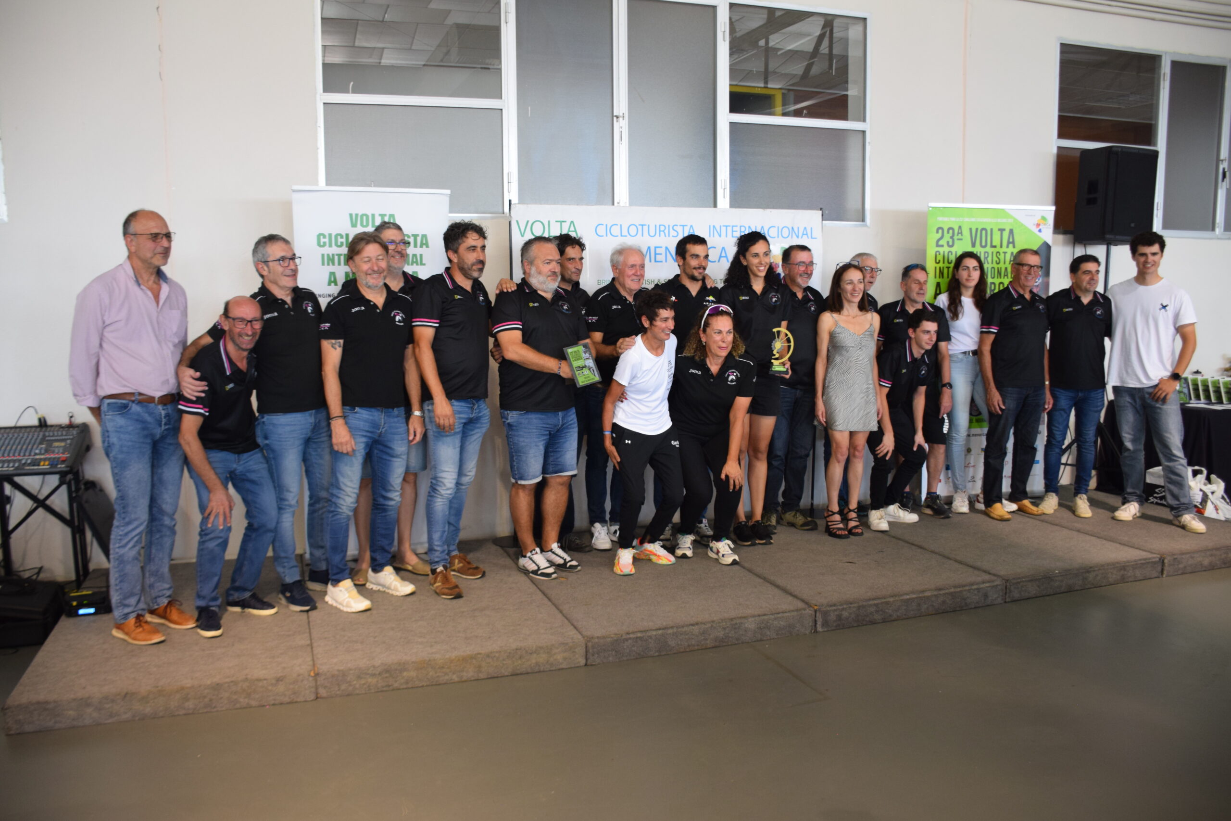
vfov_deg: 47.9
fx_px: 923
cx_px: 616
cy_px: 410
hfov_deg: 67.4
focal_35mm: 27
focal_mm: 18
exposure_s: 1/60
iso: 720
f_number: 4
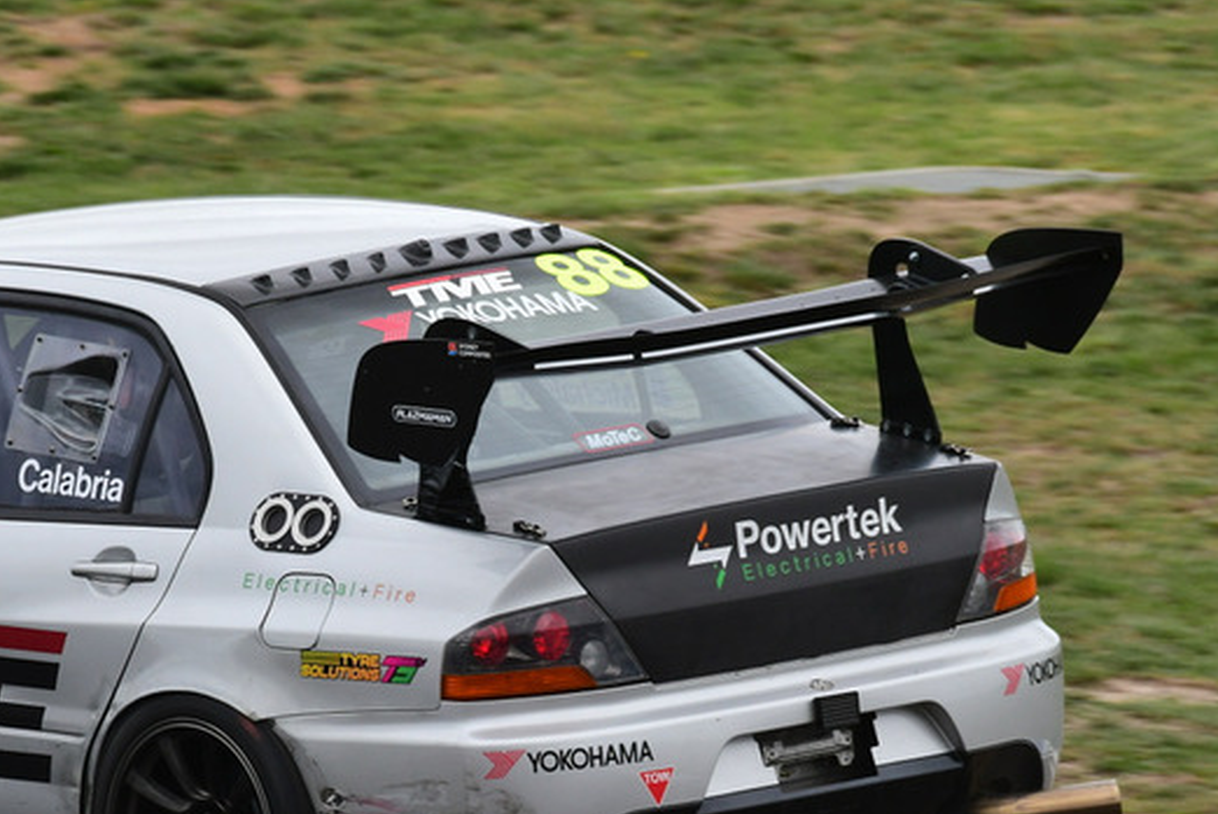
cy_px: 557
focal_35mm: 1011
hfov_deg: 2.0
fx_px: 34233
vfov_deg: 1.4
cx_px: 420
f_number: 11
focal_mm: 440
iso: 800
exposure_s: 1/640
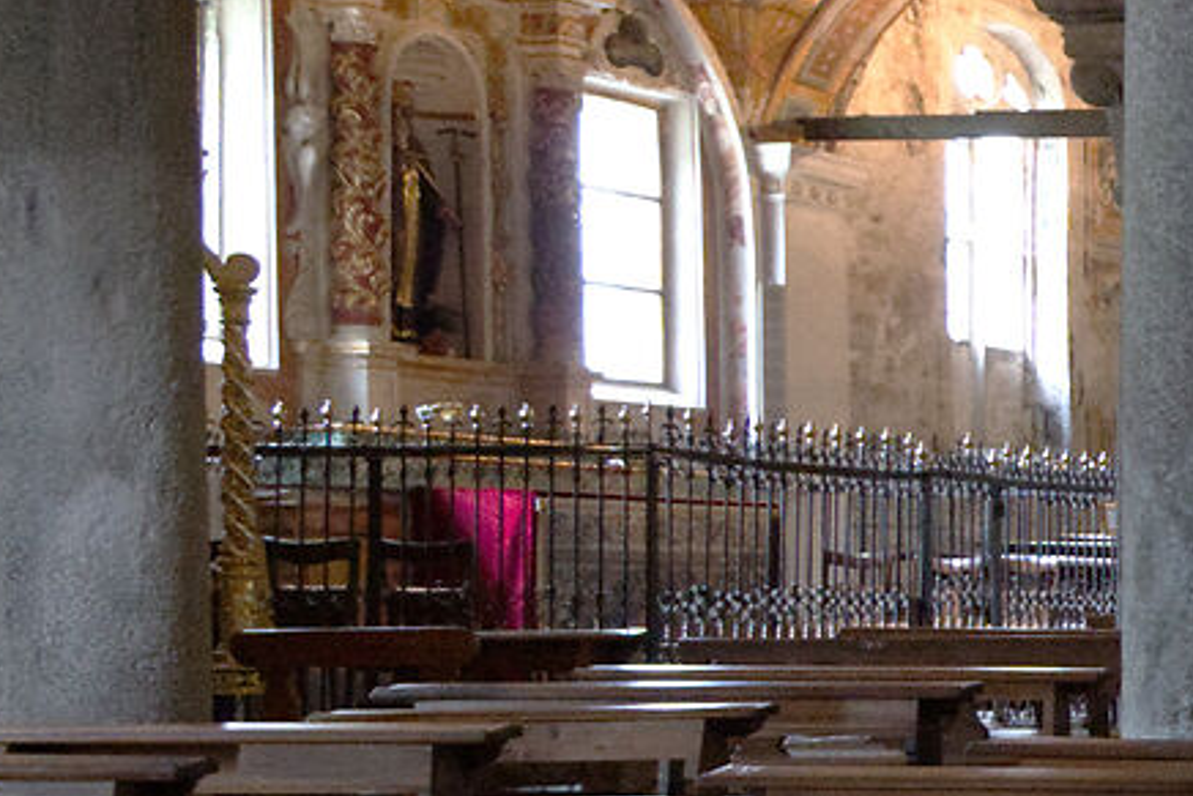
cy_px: 666
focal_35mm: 88
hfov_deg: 15.8
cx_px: 2630
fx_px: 2917
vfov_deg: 15.4
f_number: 4
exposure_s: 1/60
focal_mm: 16
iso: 6400
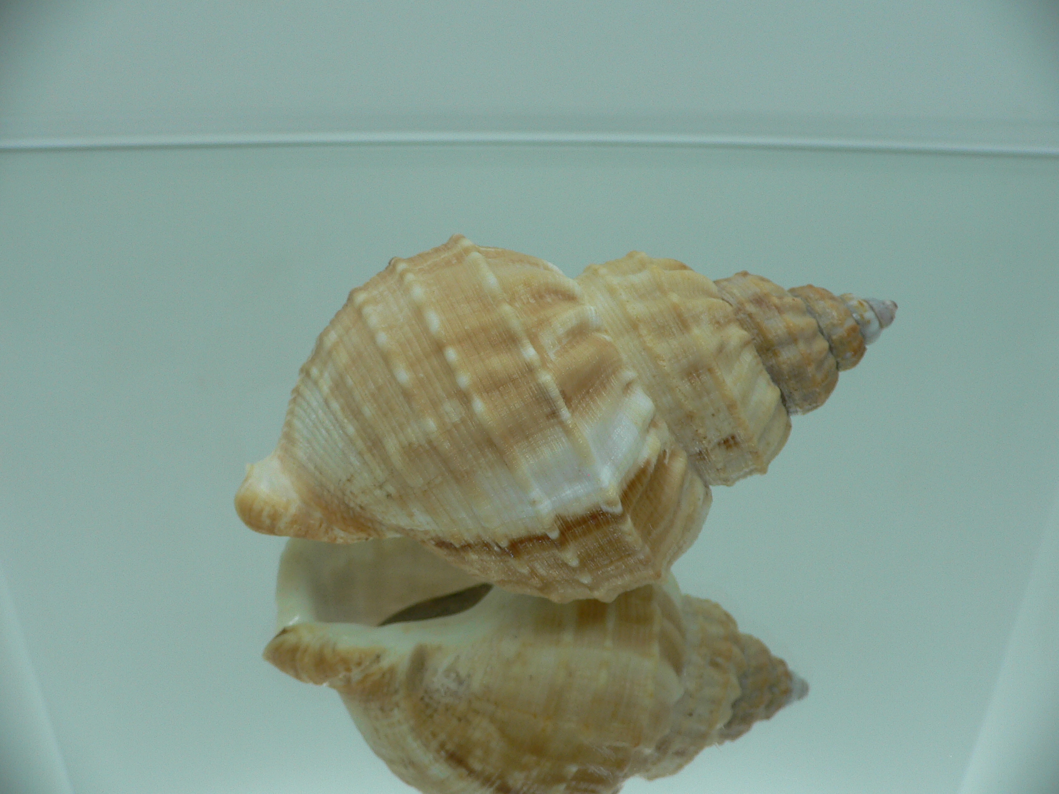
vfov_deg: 40.7
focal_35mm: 35
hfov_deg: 52.6
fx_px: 1071
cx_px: 530
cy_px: 397
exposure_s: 1/60
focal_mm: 4.6
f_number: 2.8
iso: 80
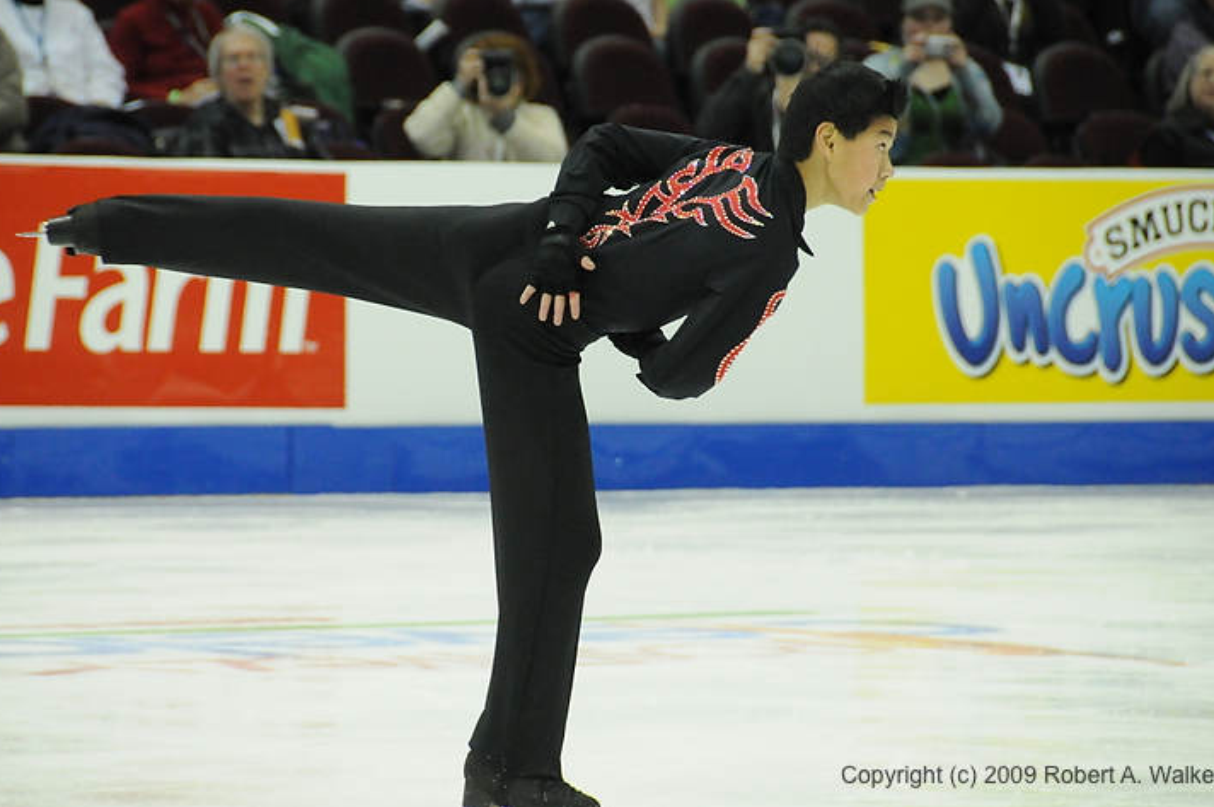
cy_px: 357
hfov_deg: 6.1
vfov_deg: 4.1
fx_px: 11351
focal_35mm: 337
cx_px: 575
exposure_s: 1/640
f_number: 5.6
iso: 3200
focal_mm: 200
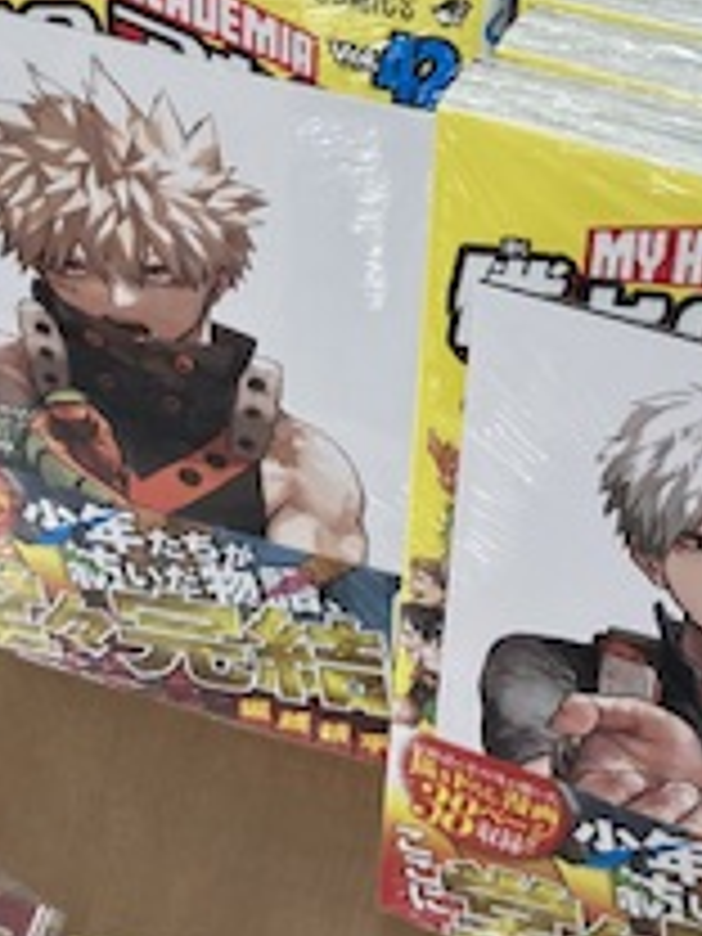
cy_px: -122
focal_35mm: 86
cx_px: 500
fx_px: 2325
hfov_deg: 17.1
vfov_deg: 21.5
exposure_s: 1/60
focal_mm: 3.99
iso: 64
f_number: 1.8
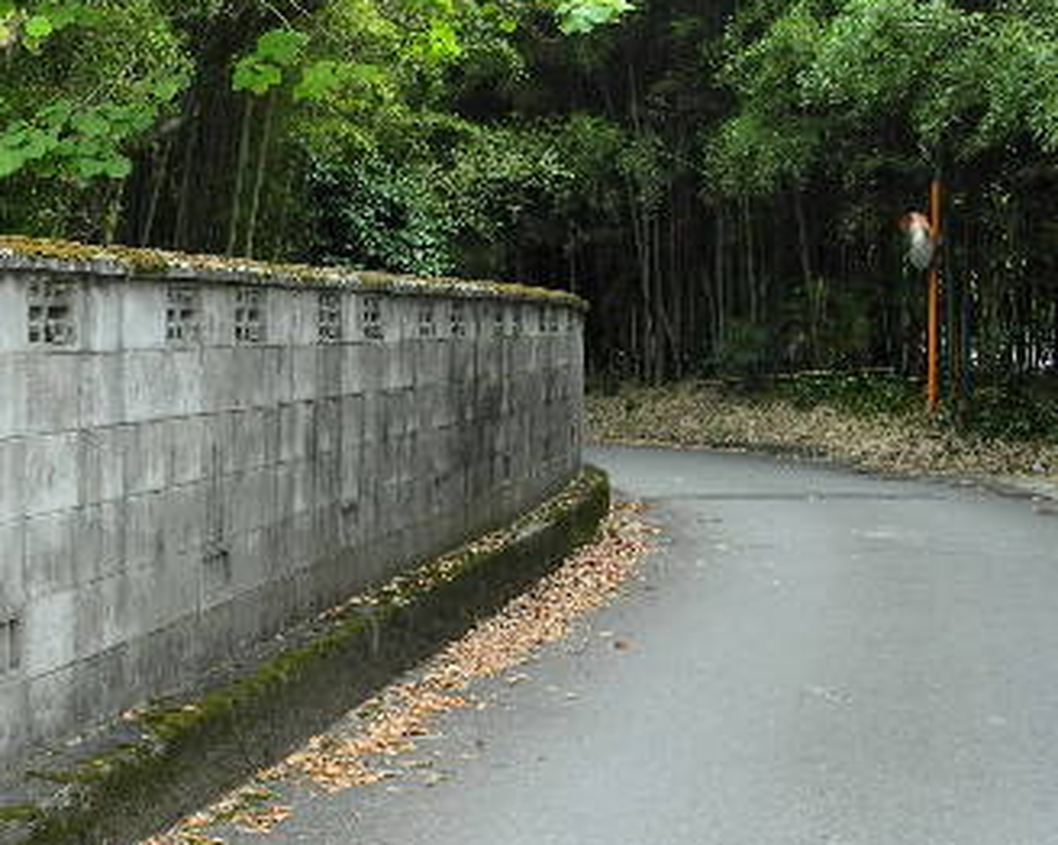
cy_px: 390
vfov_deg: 17.8
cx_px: 555
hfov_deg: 22.2
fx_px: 2691
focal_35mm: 86
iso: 100
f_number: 3.2
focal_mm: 8.1
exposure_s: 1/153
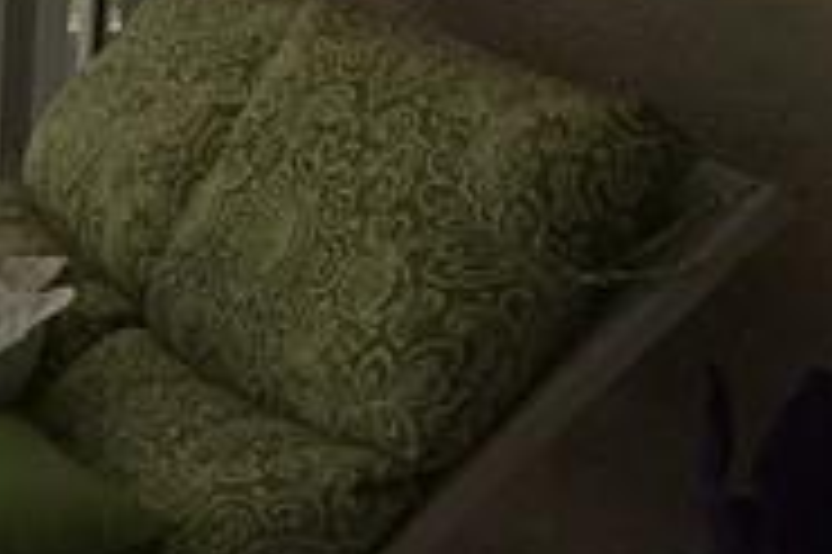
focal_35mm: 167
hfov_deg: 10.7
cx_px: -1084
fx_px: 3856
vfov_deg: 8.1
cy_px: -212
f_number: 2.2
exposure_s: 1/682
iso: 32
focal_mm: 4.15
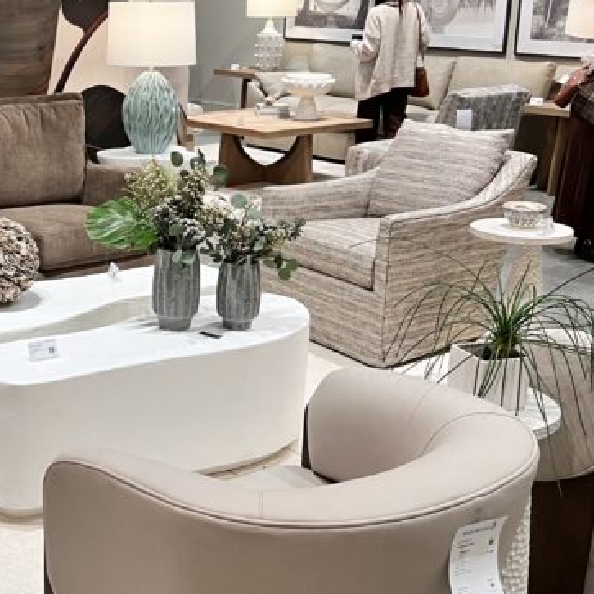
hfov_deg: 29.1
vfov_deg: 30.0
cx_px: 87
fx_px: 1107
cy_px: 307
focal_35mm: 57
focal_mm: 5.7
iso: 100
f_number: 1.5
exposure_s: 1/60
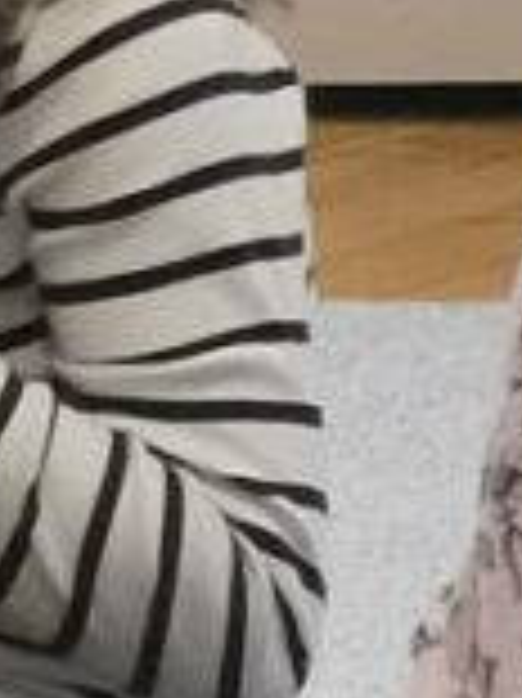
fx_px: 8919
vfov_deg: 4.4
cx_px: -490
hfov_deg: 3.3
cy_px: -437
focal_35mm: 443
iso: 125
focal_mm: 5.58
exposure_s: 1/100
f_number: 1.8
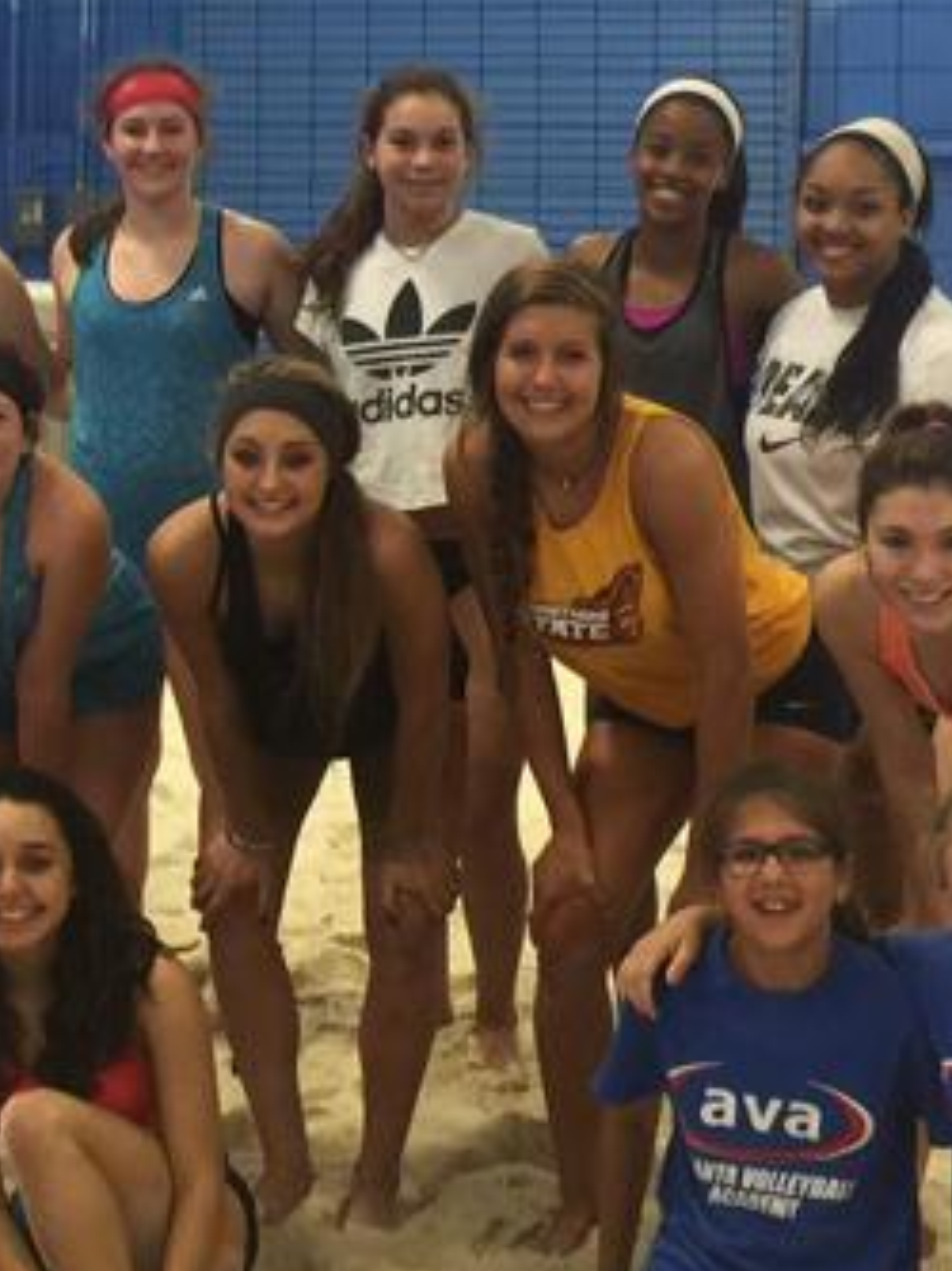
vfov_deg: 22.0
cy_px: 453
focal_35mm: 89
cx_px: 198
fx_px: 3268
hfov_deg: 16.5
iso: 32
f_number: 2.2
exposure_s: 1/15
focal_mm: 4.15
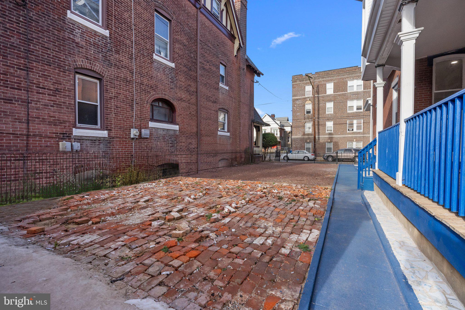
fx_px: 207
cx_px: 232
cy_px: 155
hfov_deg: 96.7
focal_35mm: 16
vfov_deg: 73.8
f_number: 11
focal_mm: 16
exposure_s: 1/320
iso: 800
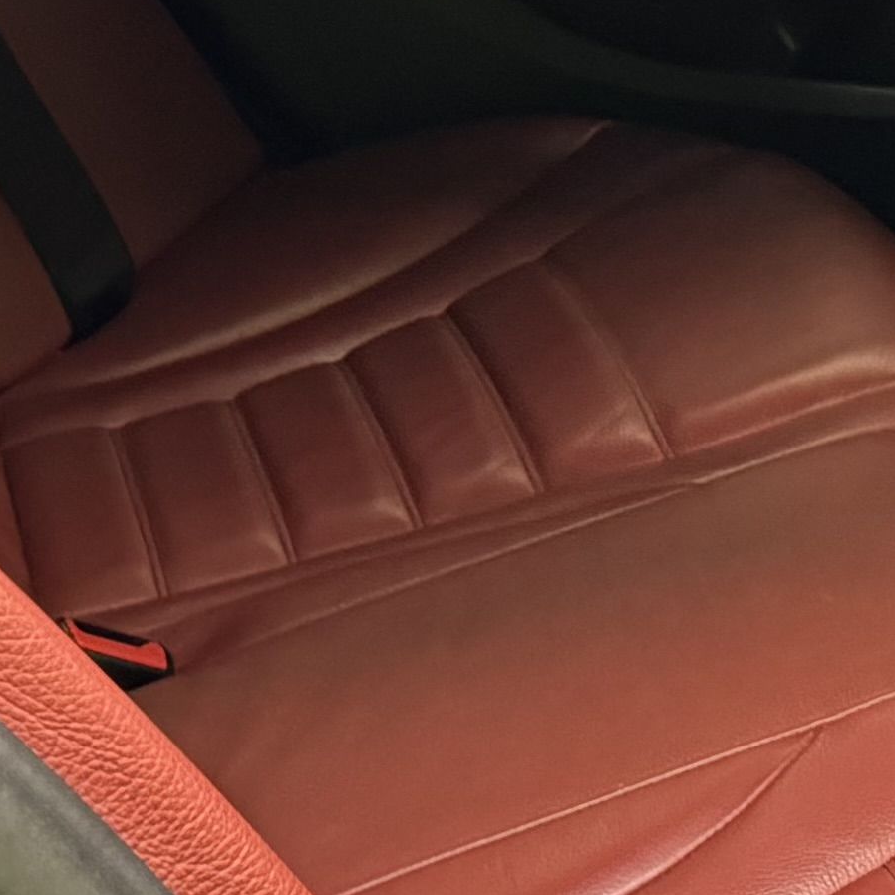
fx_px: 3949
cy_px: 66
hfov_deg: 12.5
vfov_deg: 12.8
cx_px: 1153
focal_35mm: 135
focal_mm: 6.76
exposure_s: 1/33
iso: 640
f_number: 1.78
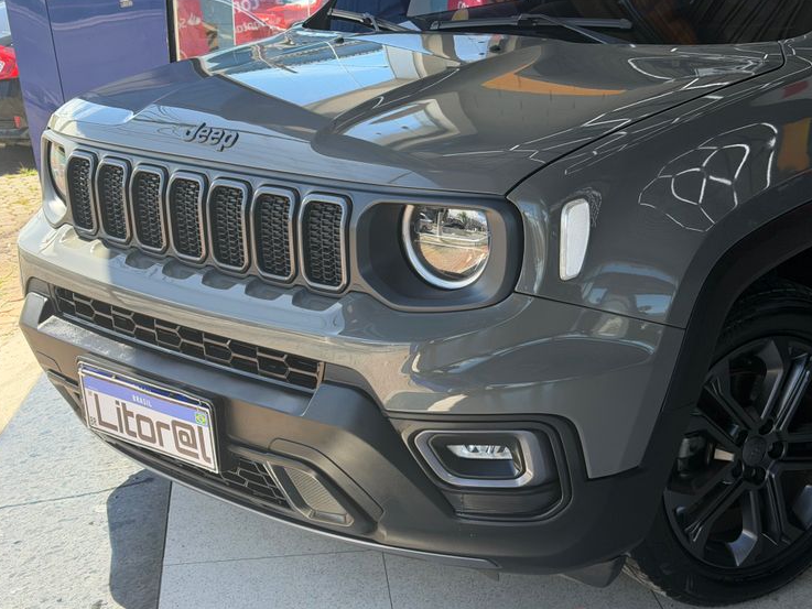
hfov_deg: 38.2
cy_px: 311
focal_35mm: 50
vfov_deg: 29.1
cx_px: 408
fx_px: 1173
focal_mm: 6.76
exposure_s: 1/1027
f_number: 1.78
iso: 100
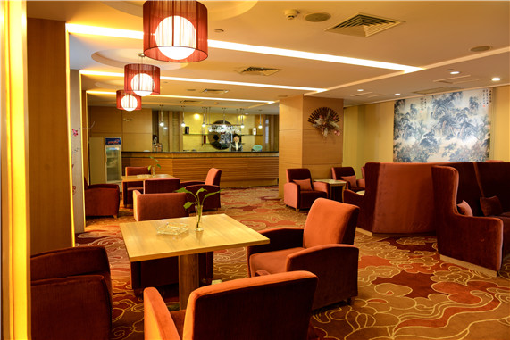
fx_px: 340
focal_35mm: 24
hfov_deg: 73.7
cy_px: 170
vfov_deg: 53.2
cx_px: 255
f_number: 5.6
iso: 100
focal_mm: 24
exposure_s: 1/2
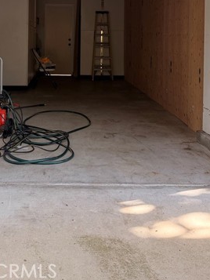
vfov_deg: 40.7
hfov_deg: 33.2
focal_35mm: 43
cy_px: 31
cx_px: 62
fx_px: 348
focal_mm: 6.76
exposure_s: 1/165
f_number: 1.78
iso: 64
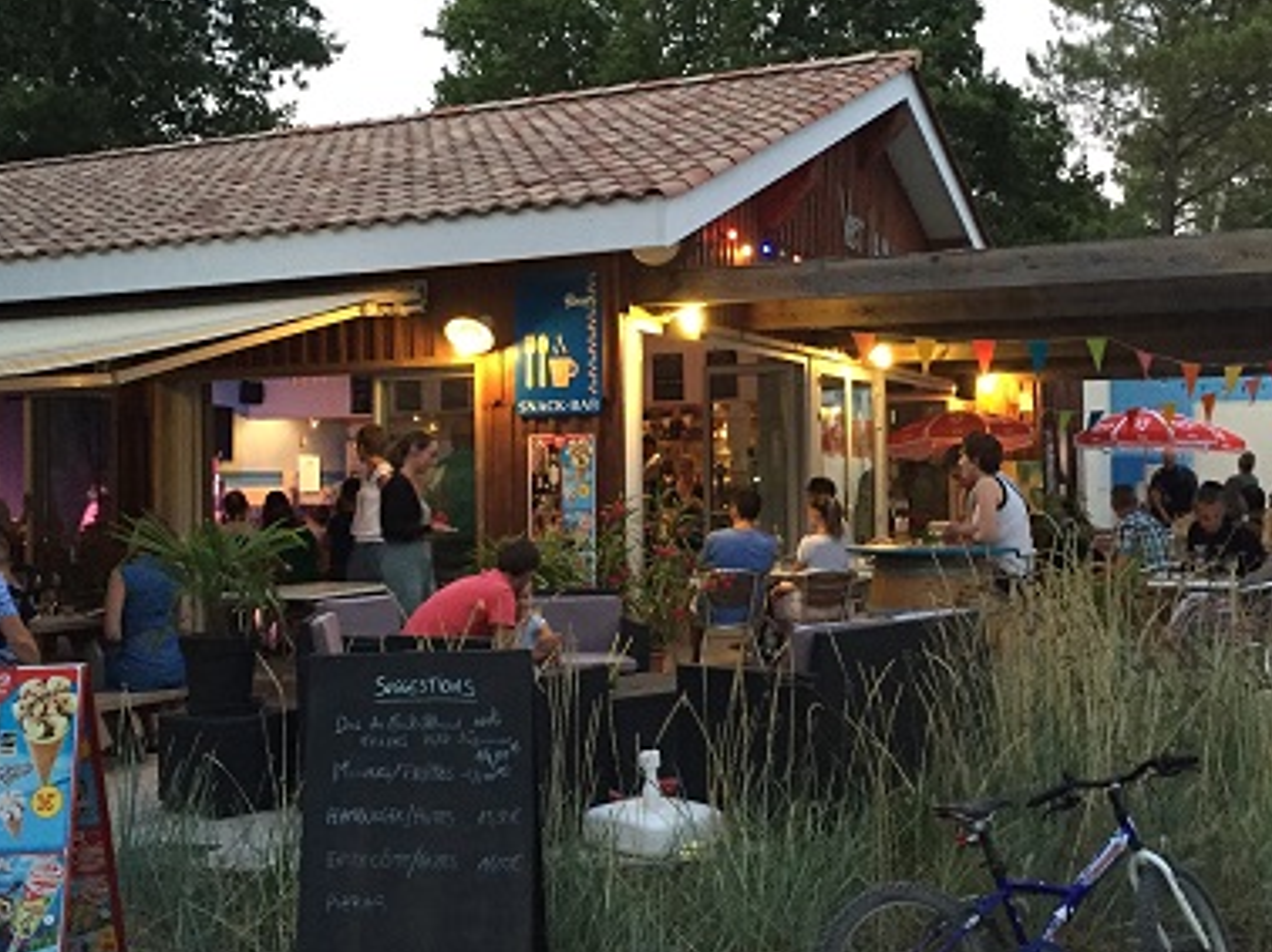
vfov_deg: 33.6
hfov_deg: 43.9
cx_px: 602
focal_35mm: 43
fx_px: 1579
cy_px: 454
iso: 250
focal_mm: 4.15
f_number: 2.2
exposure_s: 1/25
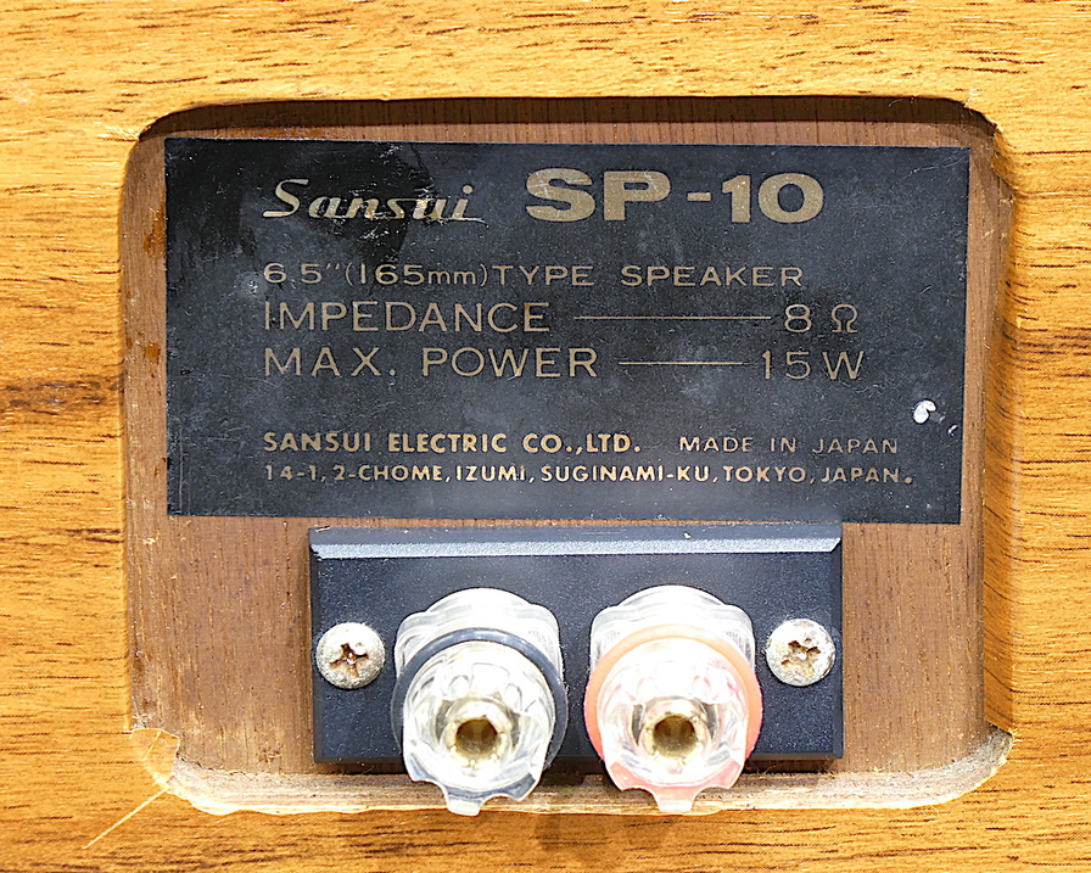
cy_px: 436
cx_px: 574
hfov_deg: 7.0
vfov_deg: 5.6
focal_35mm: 277
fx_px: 8945
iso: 200
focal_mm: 47.5
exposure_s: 1/1.6
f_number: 5.6
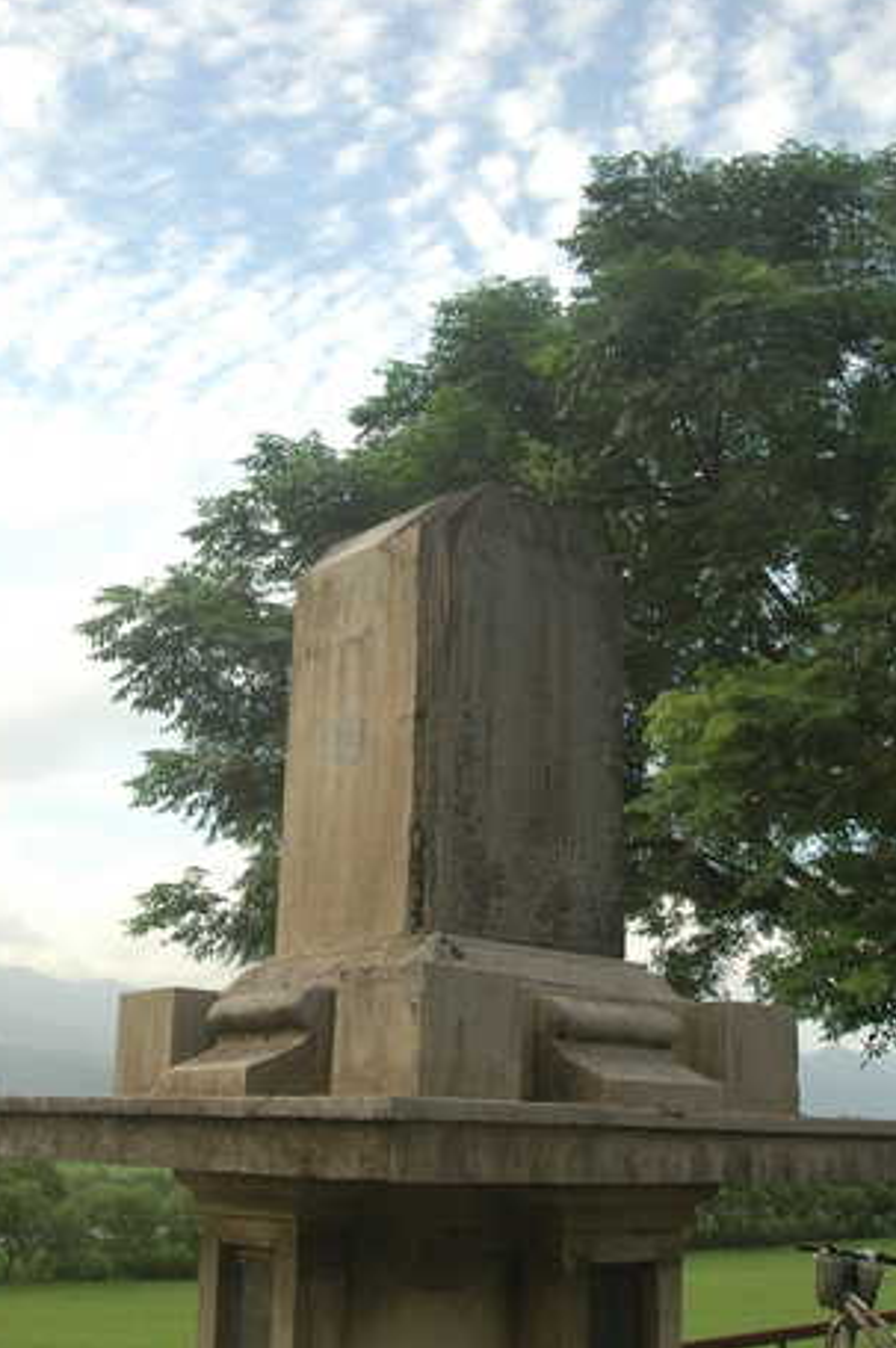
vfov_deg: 50.7
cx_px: 435
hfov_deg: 35.0
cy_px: 673
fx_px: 1422
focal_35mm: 38
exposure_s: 1/100
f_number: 8
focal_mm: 24
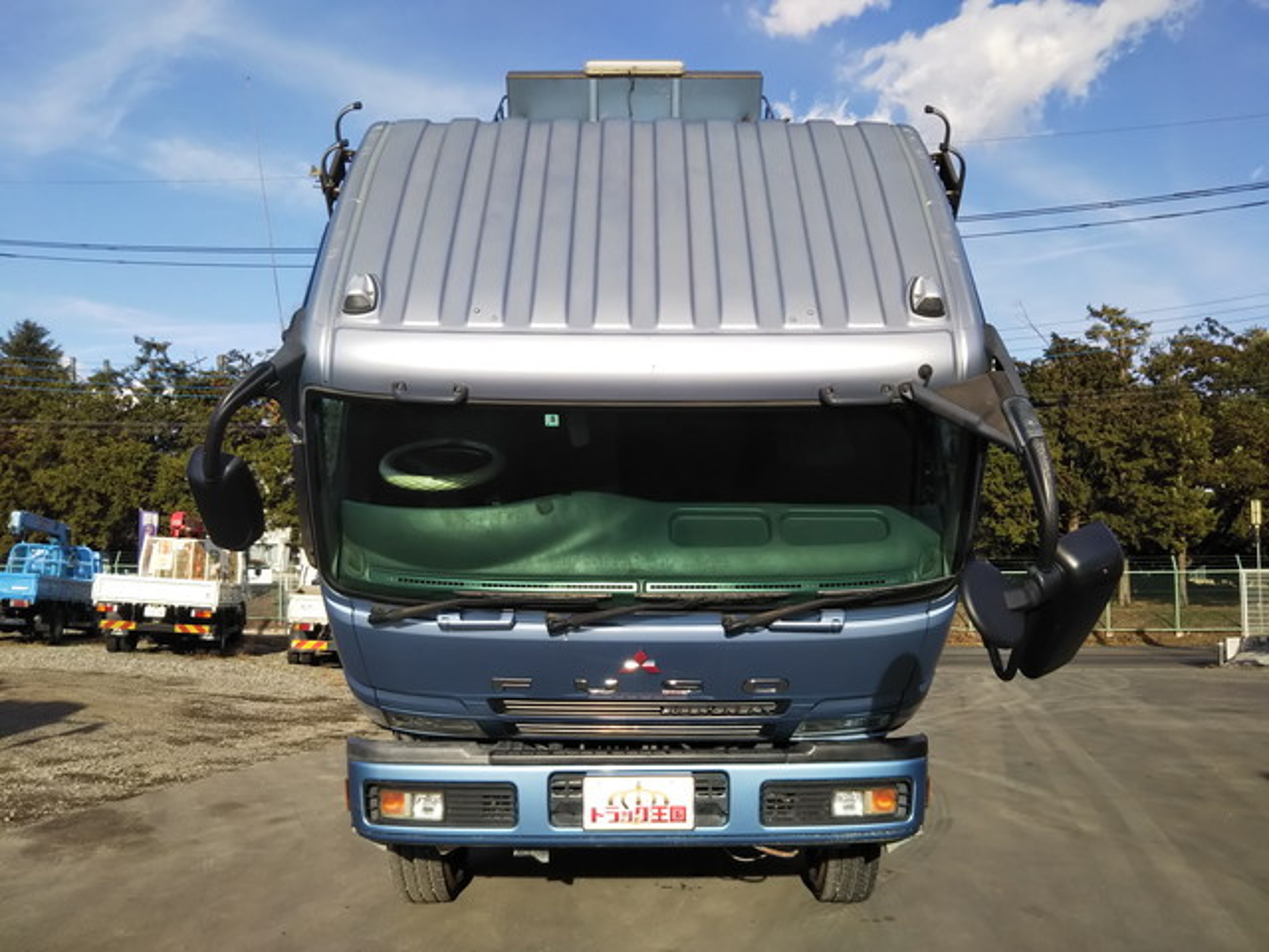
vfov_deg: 46.8
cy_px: 476
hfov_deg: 60.0
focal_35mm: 30
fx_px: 1100
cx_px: 634
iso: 20
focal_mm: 4
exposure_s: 1/872
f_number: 2.2
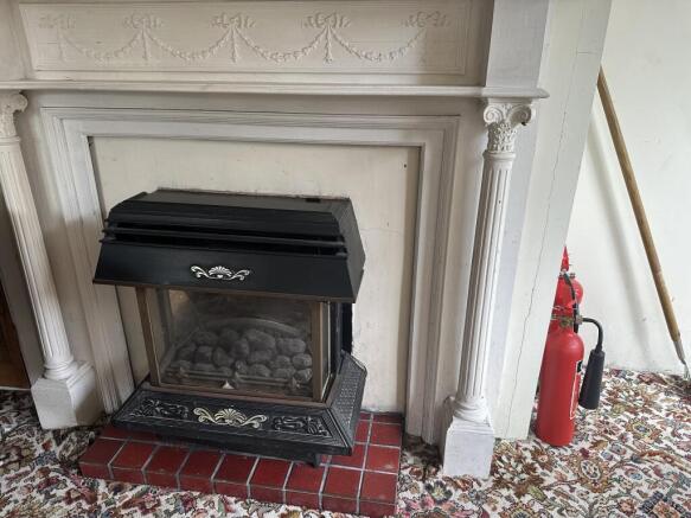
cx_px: 346
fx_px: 479
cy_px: 259
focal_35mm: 24
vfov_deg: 56.8
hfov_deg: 71.6
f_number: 1.78
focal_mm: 6.86
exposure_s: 1/121
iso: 125
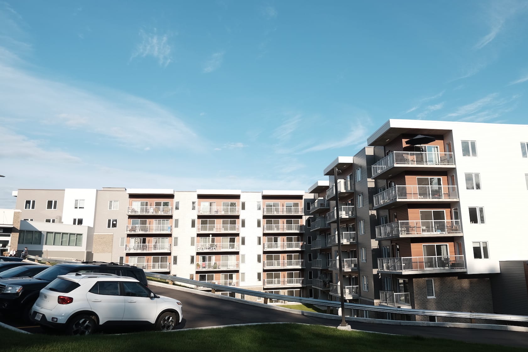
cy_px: 177
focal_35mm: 28
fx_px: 411
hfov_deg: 65.2
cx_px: 301
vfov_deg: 46.4
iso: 200
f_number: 4
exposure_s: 1/1000
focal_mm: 15
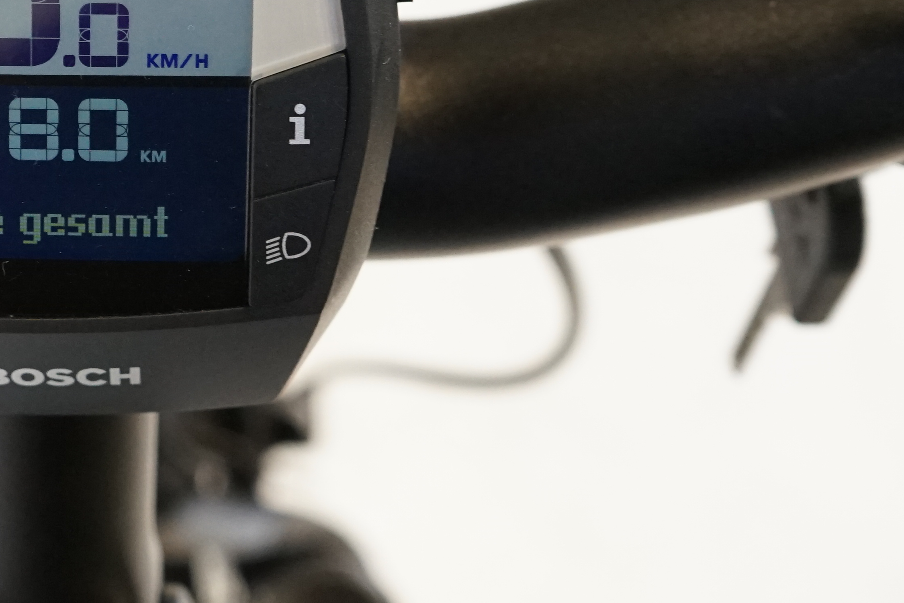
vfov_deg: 15.4
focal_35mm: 88
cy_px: 106
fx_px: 2210
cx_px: 22
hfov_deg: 22.3
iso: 2500
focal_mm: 33
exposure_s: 1/200
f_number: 5.6
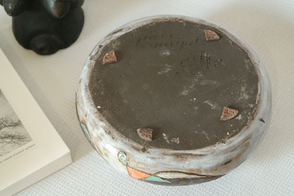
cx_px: 147
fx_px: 629
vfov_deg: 17.7
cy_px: 98
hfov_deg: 26.3
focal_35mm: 77
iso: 800
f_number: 6.3
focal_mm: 50
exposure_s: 1/30
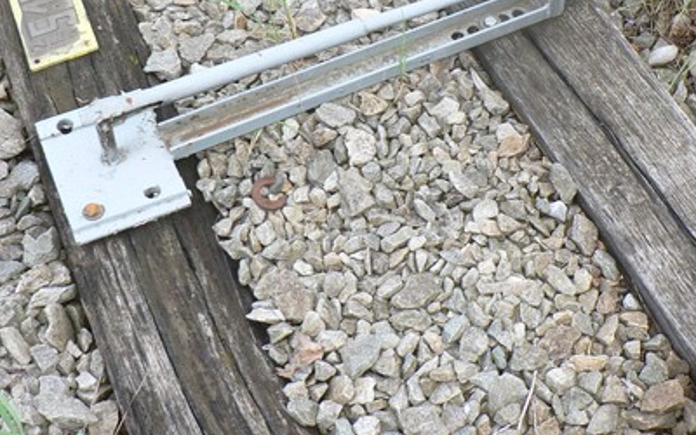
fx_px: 1157
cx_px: 449
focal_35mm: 61
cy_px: 40
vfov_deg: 20.8
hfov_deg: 33.3
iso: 80
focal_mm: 6
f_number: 3.6
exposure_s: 1/100
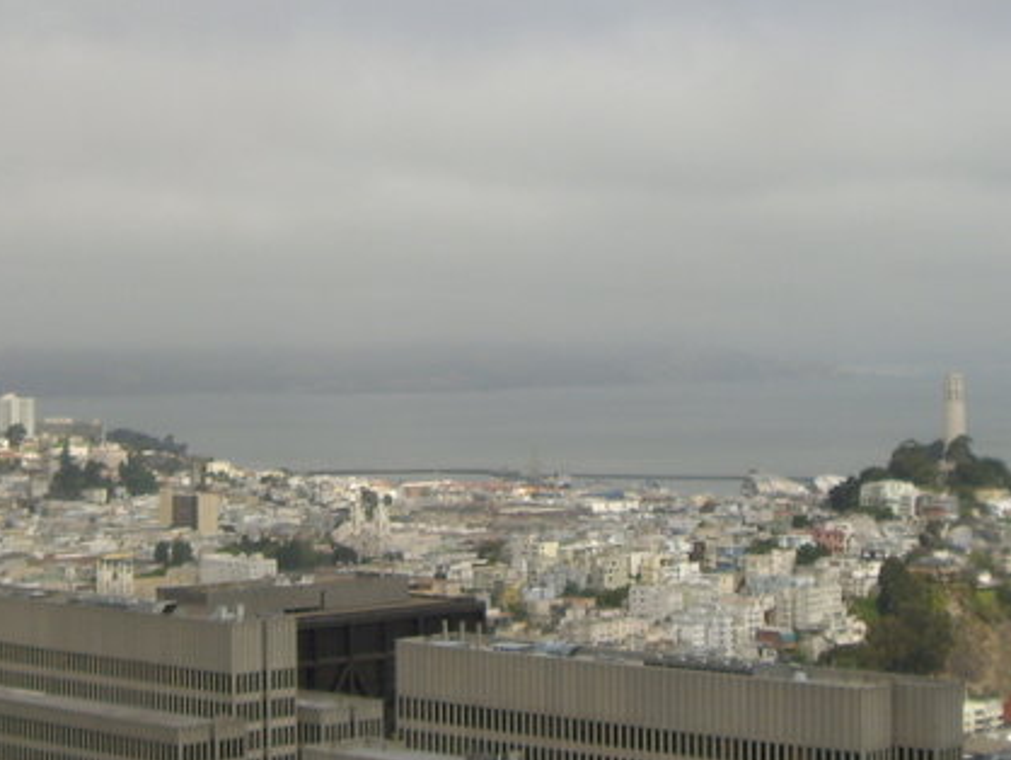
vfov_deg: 15.8
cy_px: 148
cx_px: 489
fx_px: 2718
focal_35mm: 93
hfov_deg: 21.1
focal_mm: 6.2
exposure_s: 1/320
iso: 50
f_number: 4.3
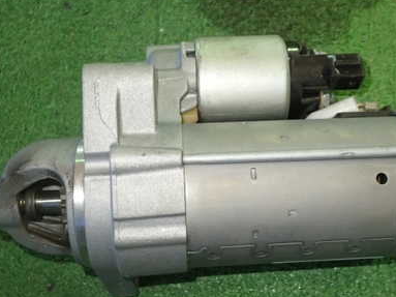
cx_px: 220
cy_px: 136
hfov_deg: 40.4
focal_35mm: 47
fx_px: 538
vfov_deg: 30.8
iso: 500
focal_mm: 5.4
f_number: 2.3
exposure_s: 1/30
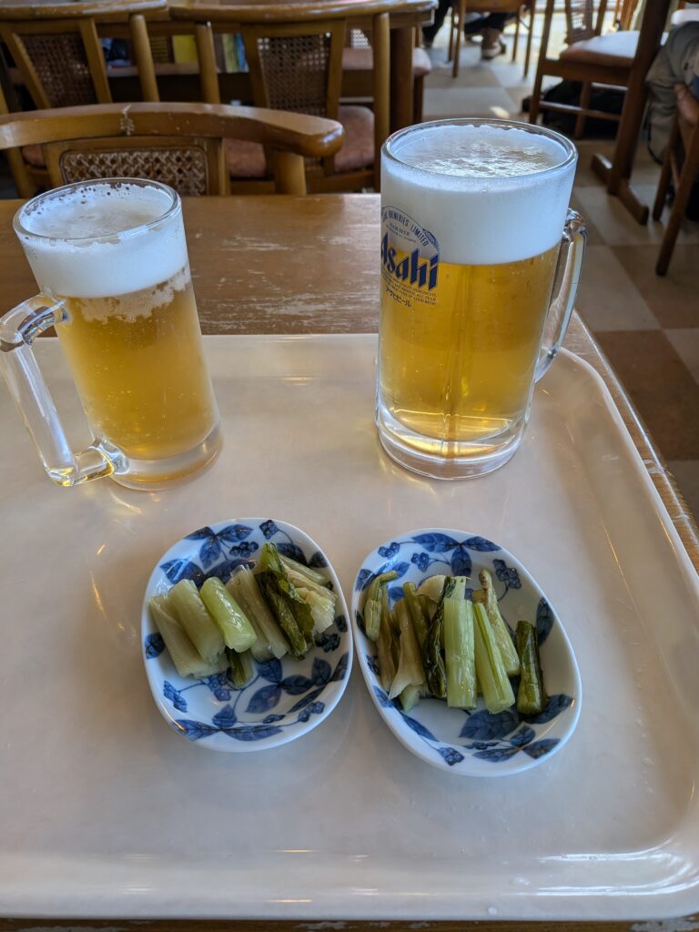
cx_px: 350
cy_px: 466
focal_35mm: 24
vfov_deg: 71.6
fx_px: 646
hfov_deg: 56.8
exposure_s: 1/583
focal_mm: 4.53
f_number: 1.7
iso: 29
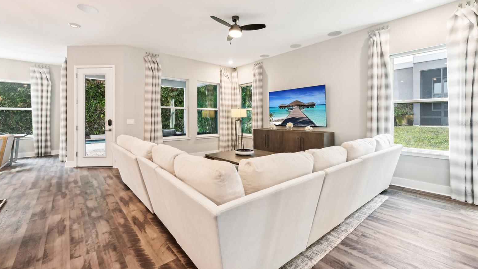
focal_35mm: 15
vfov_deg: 70.4
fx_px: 190
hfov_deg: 103.0
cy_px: 123
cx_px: 241
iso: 400
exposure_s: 1/6
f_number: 8
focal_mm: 14
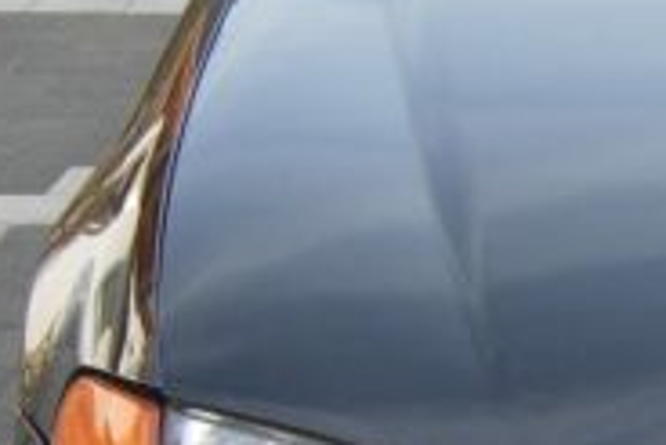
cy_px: 485
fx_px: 3851
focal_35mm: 208
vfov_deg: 6.6
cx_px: 992
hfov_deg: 9.6
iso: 50
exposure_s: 1/117
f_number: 3.8
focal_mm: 7.5
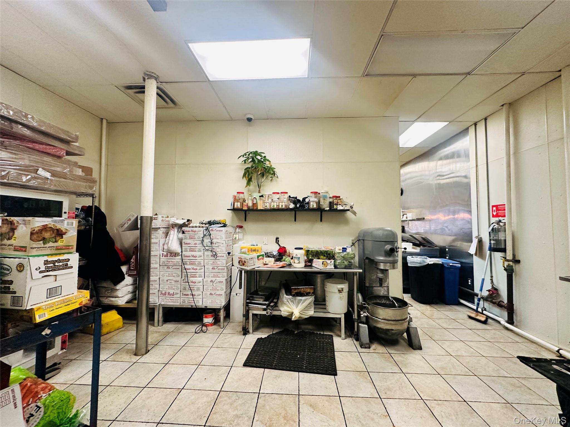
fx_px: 231
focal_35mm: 14
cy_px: 214
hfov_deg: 102.1
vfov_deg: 85.7
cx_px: 285
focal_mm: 2.22
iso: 200
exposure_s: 1/60
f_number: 2.2
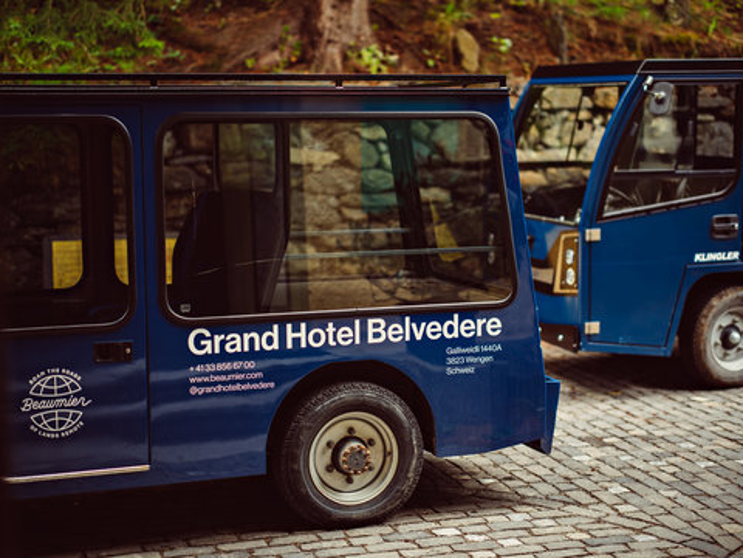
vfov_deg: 23.3
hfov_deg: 30.7
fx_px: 1352
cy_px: 279
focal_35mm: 63
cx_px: 372
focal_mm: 80
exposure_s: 1/210
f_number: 1.7
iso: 80
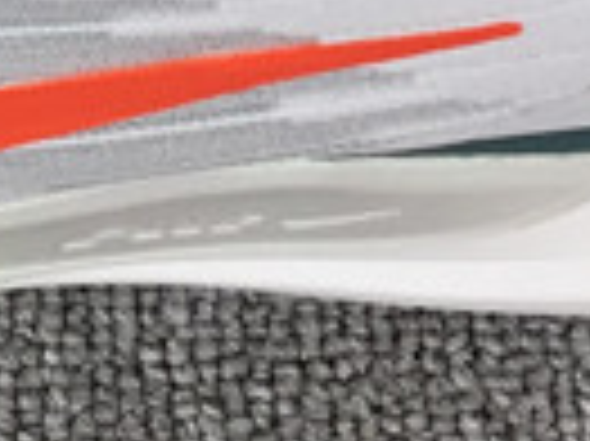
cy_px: -727
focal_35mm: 213
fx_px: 3627
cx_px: -167
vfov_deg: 6.5
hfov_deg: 9.2
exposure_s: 1/100
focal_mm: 3.3
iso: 25
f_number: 2.4
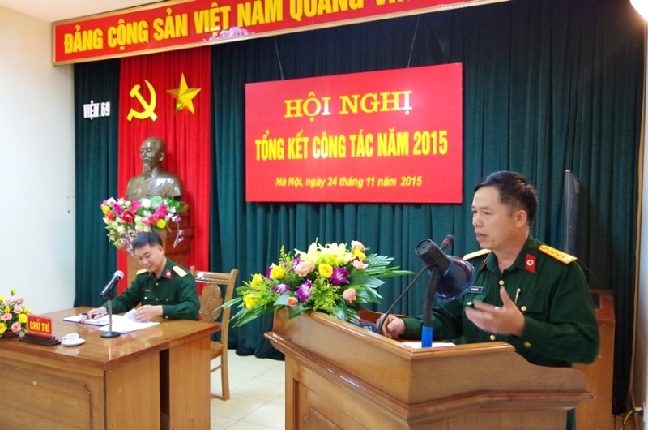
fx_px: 557
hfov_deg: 60.4
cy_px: 215
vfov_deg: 42.2
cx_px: 324
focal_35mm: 31
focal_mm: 21
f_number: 4
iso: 3200
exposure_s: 1/40
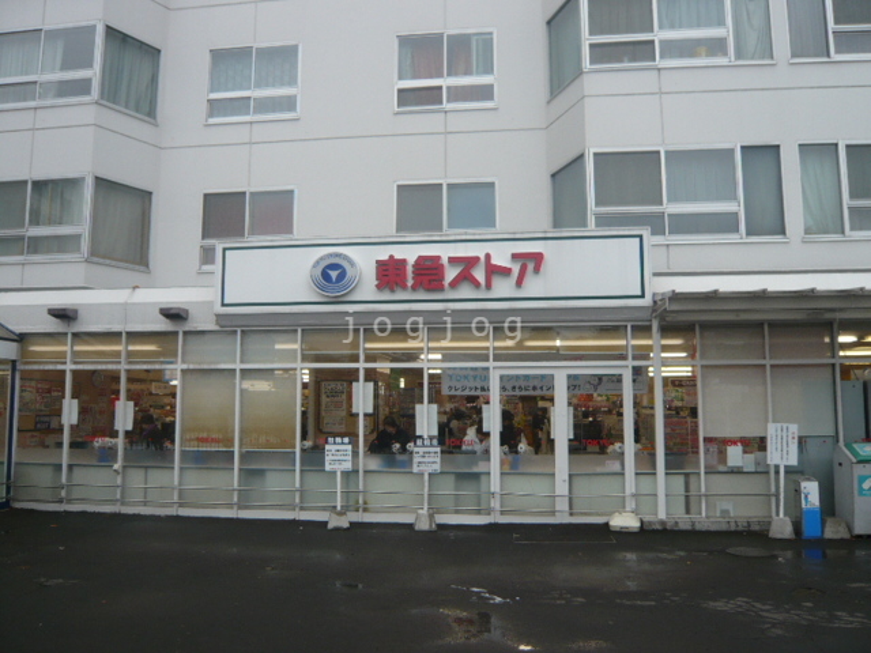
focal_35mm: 28
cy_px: 326
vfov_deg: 49.7
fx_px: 705
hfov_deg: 63.4
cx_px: 436
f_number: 2.8
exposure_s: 1/200
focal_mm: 4.6
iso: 100
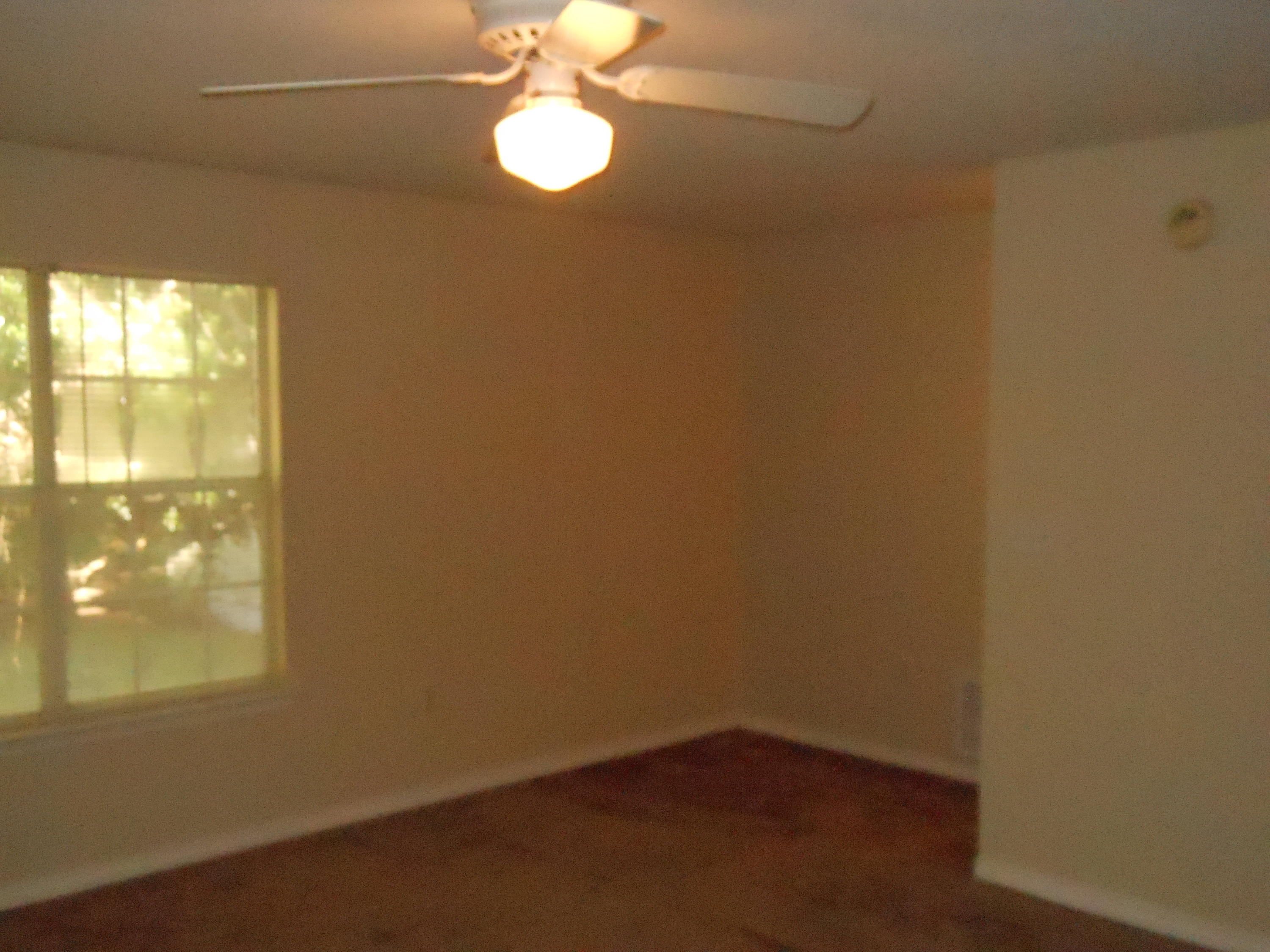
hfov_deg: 49.0
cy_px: 476
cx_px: 635
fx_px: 1394
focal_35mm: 38
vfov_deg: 37.7
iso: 1600
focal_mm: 6.8
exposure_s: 1/30
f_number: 11.4
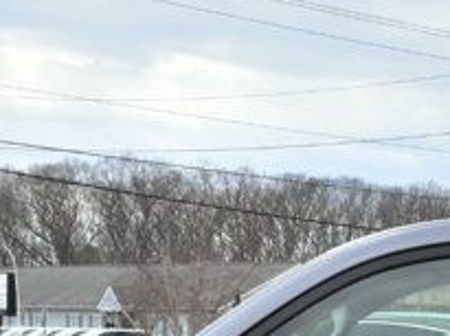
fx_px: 2341
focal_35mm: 180
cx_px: 531
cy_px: 505
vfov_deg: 8.0
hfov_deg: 10.8
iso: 400
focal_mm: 25
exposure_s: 1/400
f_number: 11
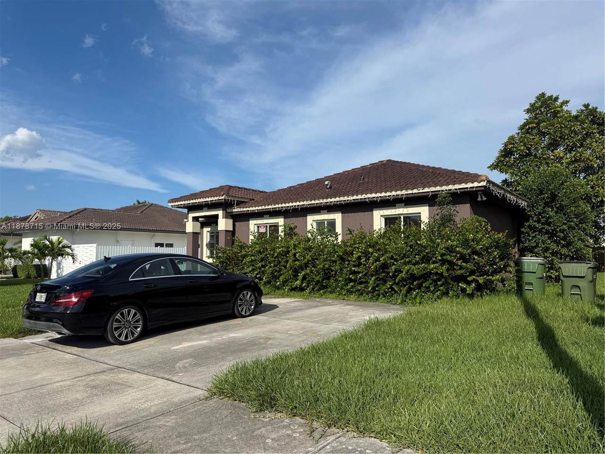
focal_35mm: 24
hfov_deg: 71.6
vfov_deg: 56.8
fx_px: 419
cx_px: 302
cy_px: 227
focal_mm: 6.76
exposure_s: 1/6711
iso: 80
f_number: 1.78
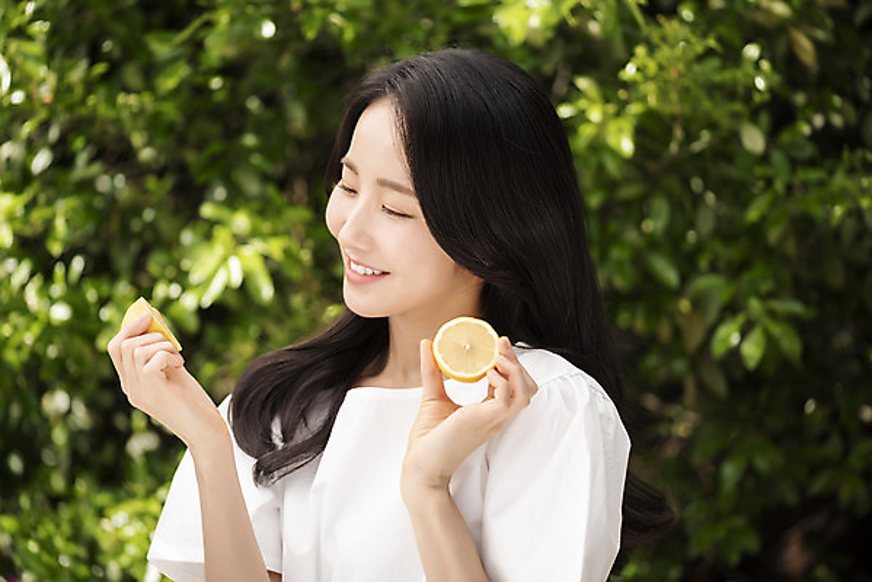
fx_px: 2544
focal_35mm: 105
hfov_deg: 19.4
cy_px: 291
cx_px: 436
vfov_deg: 13.1
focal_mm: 105
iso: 100
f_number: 4
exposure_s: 1/400
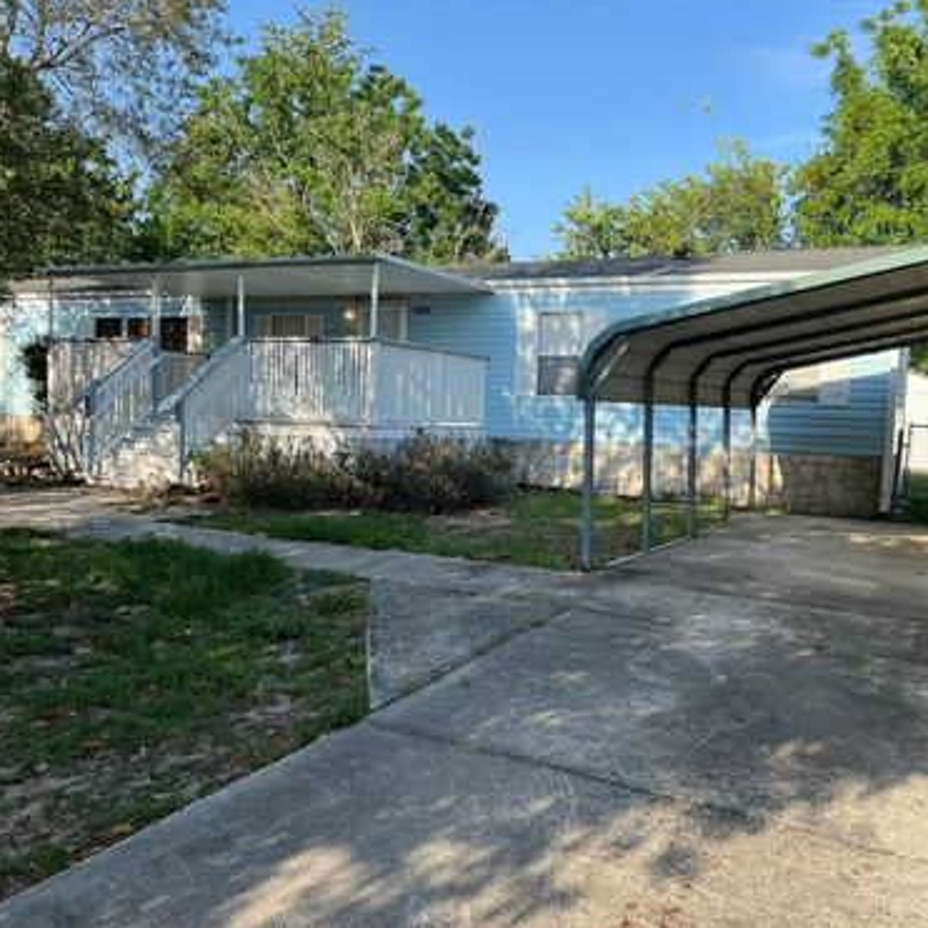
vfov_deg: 52.5
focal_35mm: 31
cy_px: 464
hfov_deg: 52.5
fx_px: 940
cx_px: 495
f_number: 1.5
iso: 50
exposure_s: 1/1252
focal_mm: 5.7
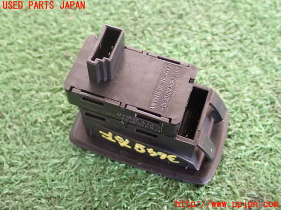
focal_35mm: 50
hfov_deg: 38.2
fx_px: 406
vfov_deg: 29.1
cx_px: 140
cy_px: 105
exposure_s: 1/30
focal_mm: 9.01
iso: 800
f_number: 3.2
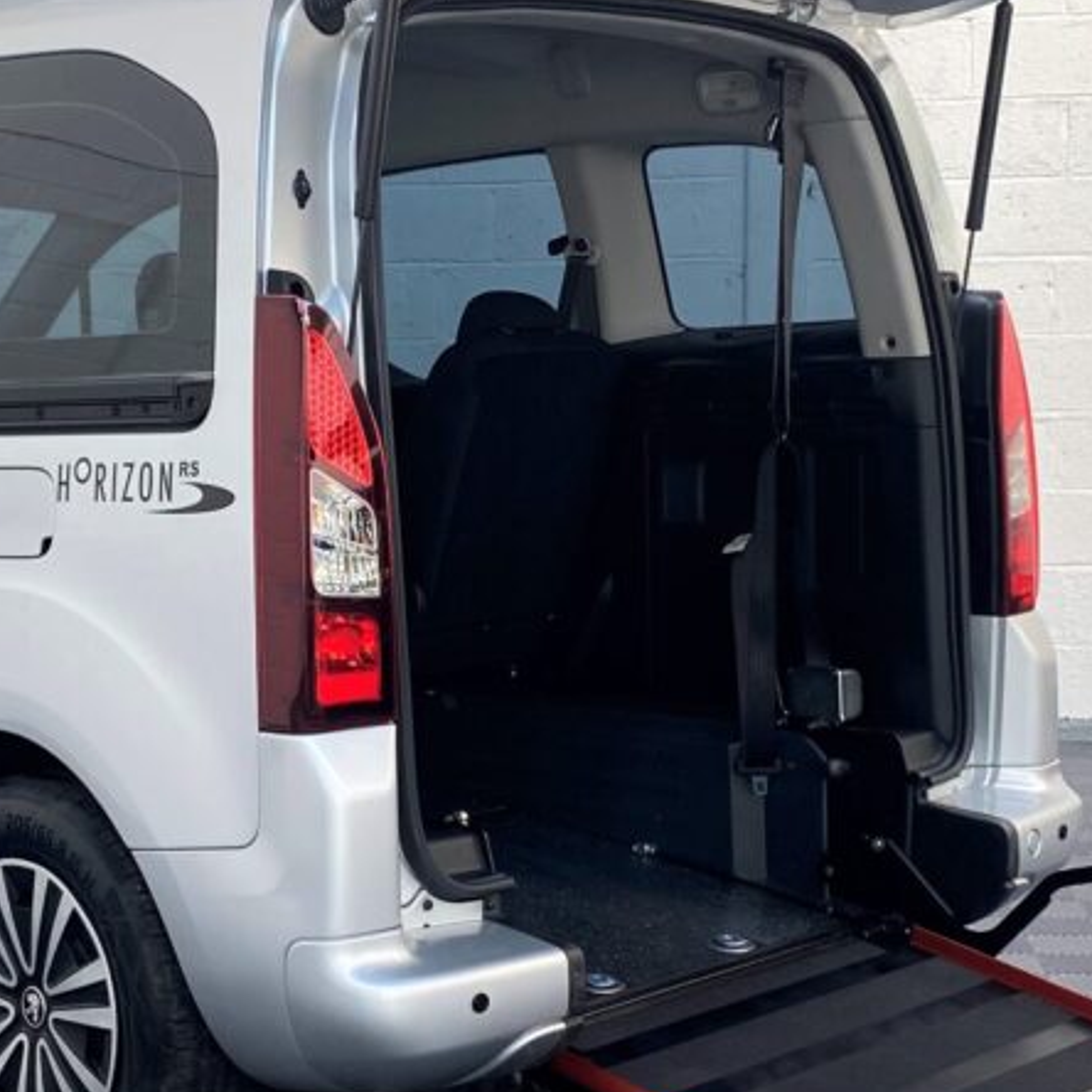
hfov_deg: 31.9
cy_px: 534
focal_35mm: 53
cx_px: 354
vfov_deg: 32.2
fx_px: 1892
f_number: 1.8
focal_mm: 4.25
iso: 50
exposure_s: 1/100
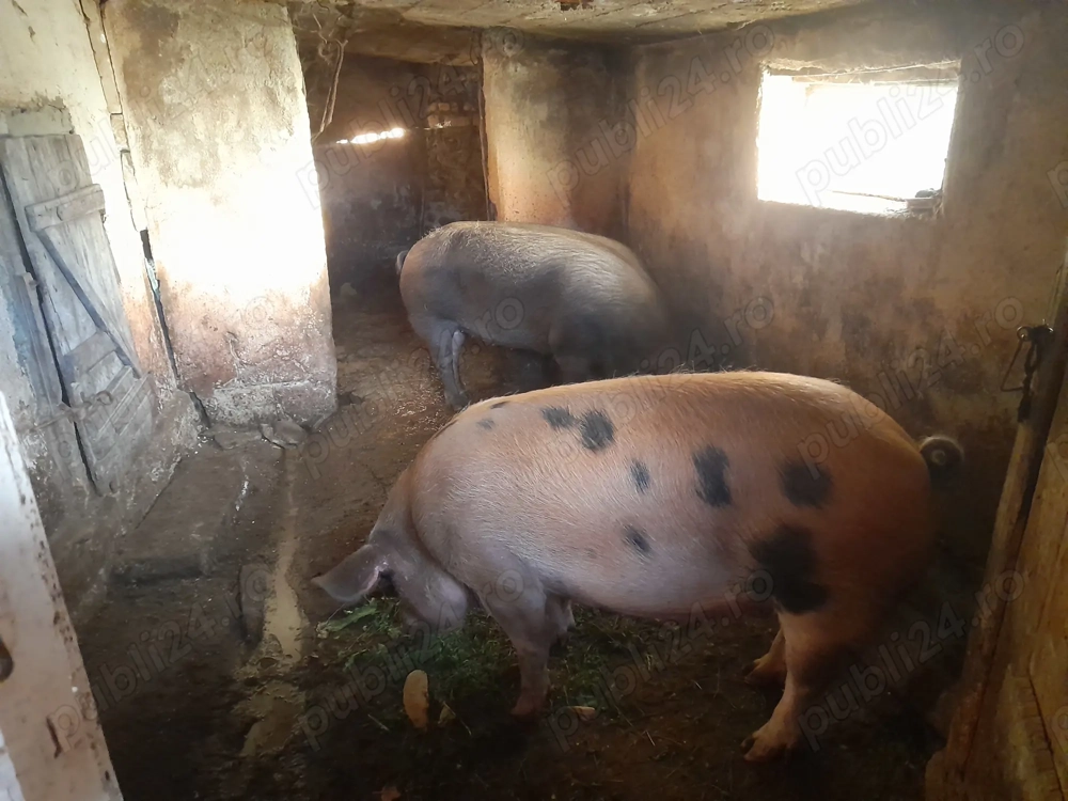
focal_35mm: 25
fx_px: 771
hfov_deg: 69.4
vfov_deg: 54.9
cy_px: 400
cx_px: 534
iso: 800
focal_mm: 4.6
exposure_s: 1/10
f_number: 2
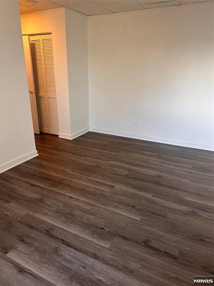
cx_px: 107
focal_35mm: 24
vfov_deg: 71.6
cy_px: 143
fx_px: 198
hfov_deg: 56.8
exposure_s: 1/69
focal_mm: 6.86
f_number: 1.78
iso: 250
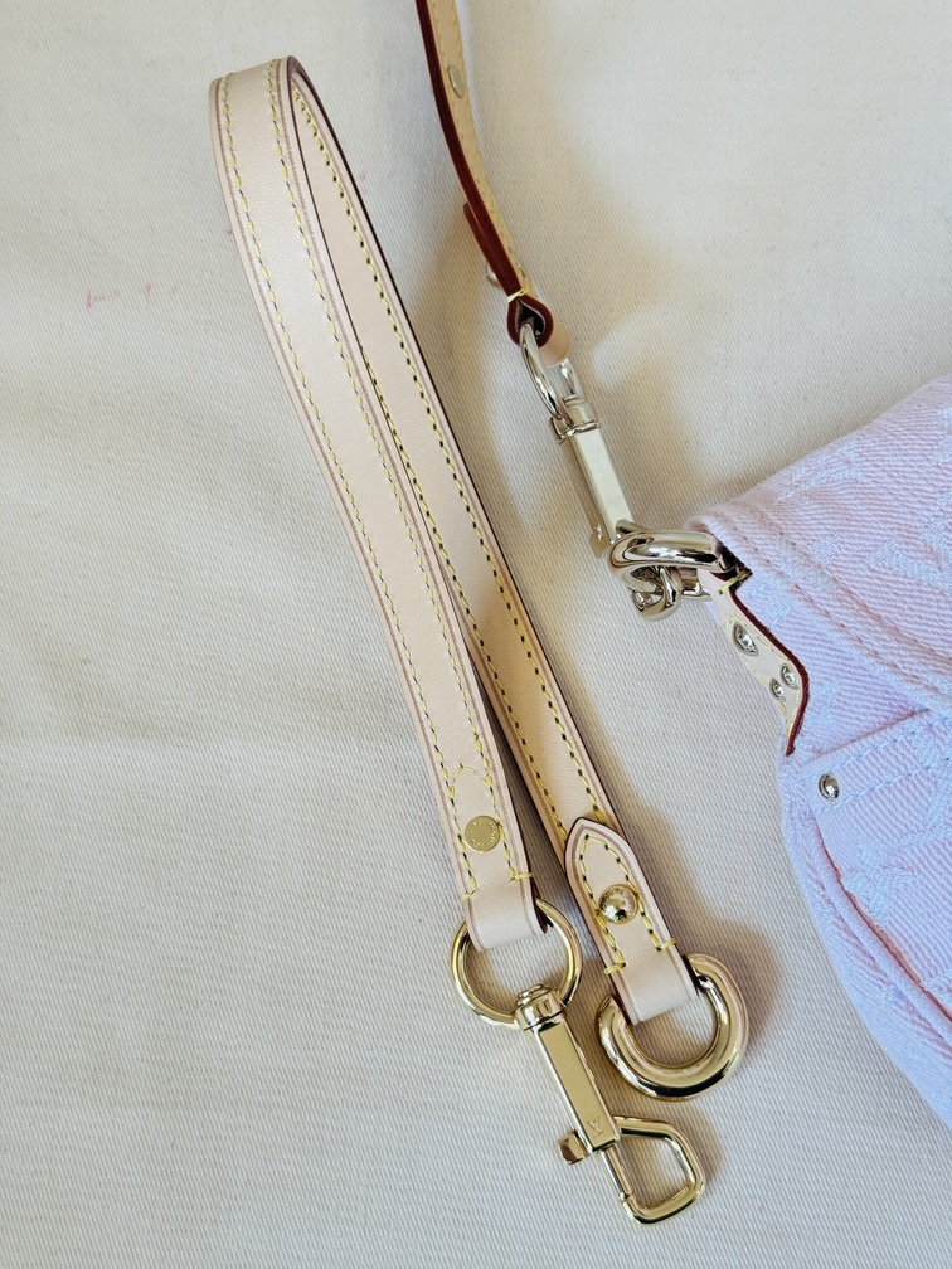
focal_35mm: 48
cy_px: 634
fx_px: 1760
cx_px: 476
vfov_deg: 39.7
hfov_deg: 30.3
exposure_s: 1/100
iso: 80
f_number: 1.78
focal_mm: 6.76
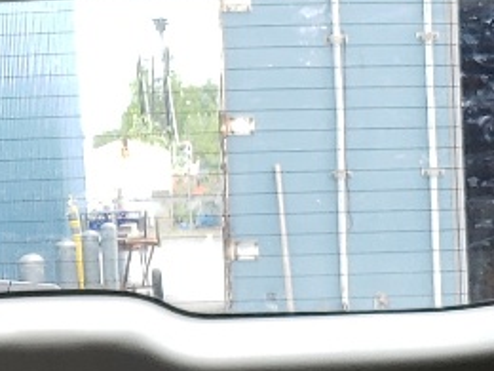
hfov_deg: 12.1
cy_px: 93
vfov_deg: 9.3
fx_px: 2283
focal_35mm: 160
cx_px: -84
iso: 58
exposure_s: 1/50
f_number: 1.5
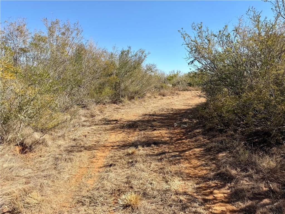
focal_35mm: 24
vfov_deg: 56.8
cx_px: 142
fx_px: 198
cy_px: 107
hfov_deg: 71.6
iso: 80
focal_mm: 6.76
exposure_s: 1/3279
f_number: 1.78
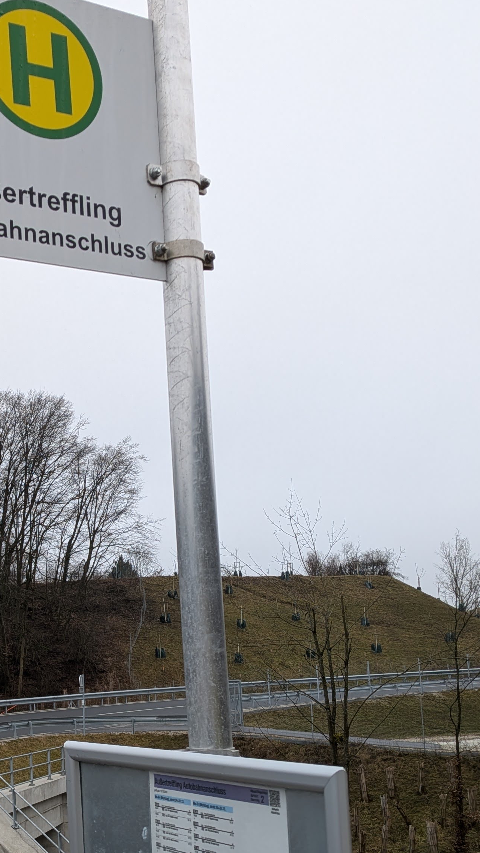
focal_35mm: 46
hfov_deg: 25.4
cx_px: 74
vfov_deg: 44.0
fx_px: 1041
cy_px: 568
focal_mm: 4.53
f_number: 1.7
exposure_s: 1/435
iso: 37
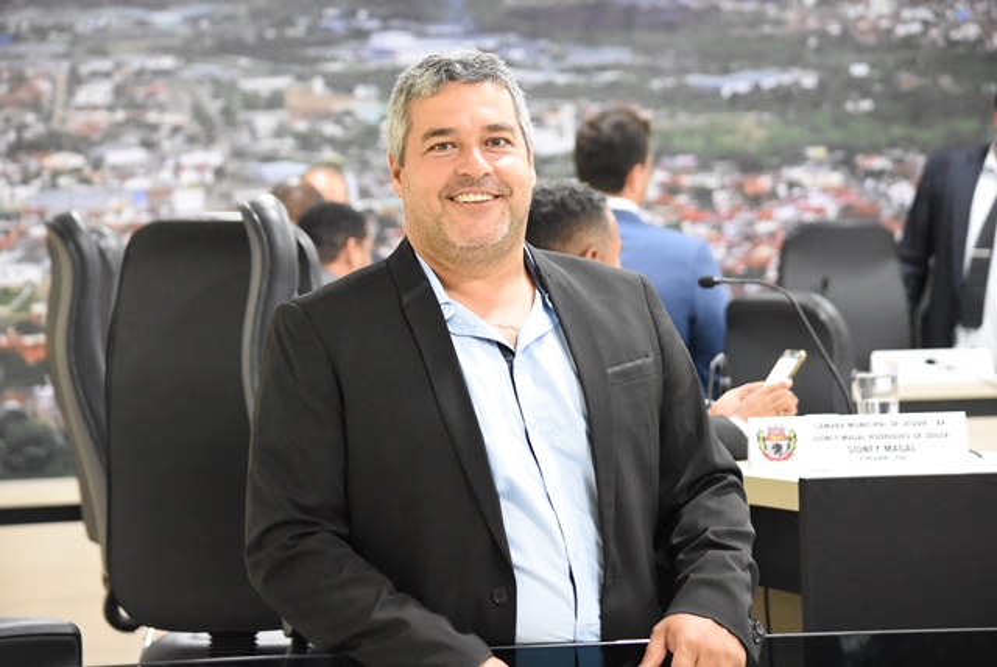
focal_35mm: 138
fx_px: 3825
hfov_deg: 14.8
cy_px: 334
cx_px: 498
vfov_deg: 10.0
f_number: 5
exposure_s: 1/60
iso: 6400
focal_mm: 92
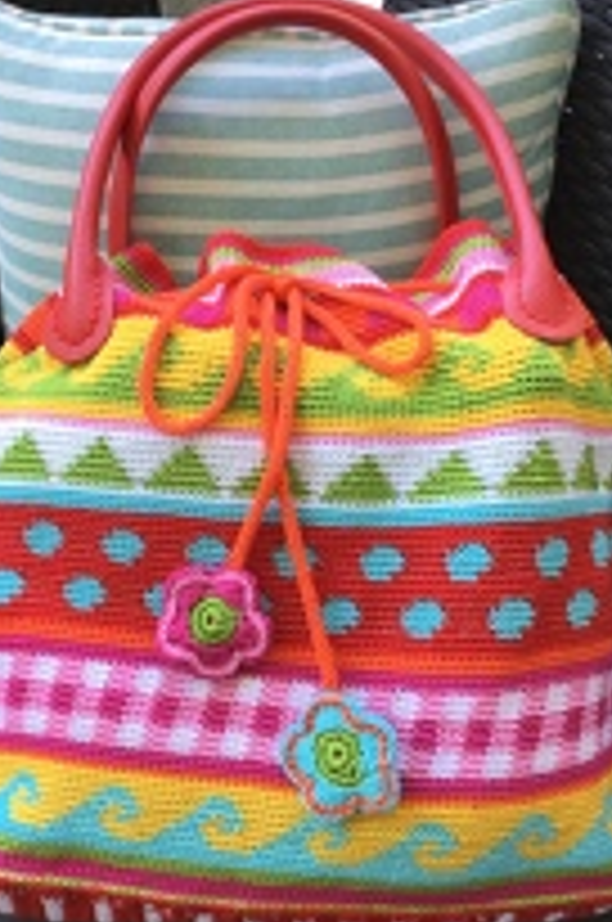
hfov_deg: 24.5
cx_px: 290
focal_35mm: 55
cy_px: 468
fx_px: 1407
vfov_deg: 36.3
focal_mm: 3.3
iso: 32
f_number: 2.4
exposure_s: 1/50
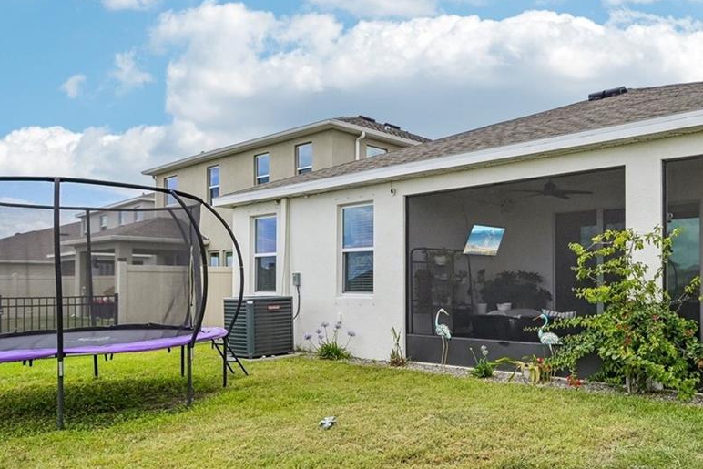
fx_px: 566
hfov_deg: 61.8
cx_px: 478
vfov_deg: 44.8
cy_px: 275
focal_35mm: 29
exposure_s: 1/1000
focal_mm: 14
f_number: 8
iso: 400
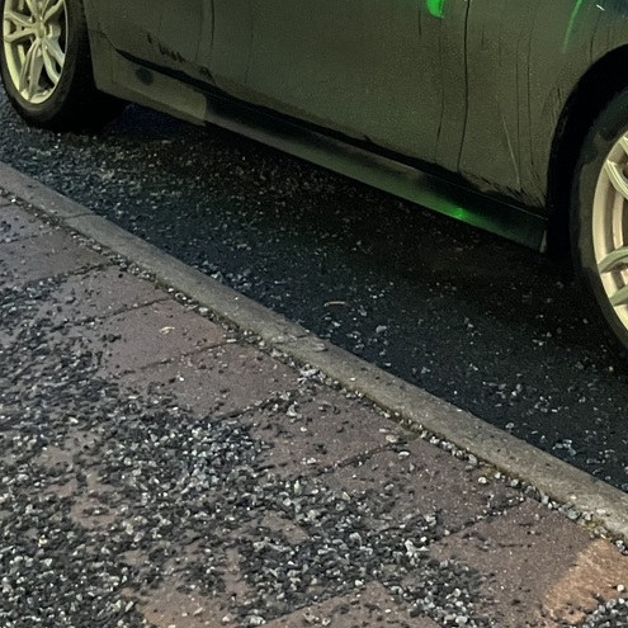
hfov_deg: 22.7
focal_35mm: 72
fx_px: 1478
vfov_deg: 22.7
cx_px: 680
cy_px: -44
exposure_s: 1/38
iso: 320
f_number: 1.8
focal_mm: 3.99
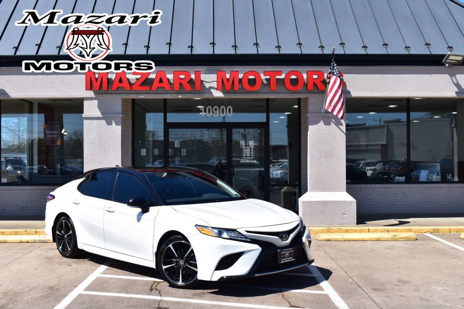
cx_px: 232
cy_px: 154
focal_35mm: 45
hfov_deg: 43.6
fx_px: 580
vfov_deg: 29.8
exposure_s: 1/500
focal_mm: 30
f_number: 11
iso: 360
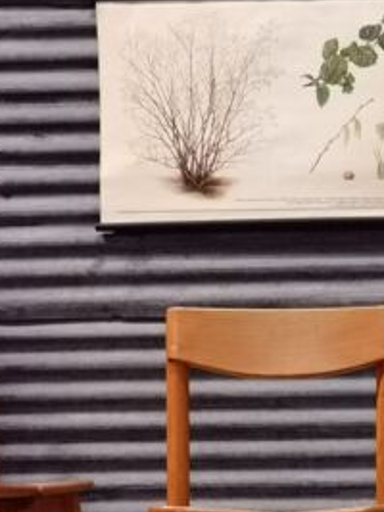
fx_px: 1377
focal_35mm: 93
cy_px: 539
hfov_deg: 15.6
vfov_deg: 20.3
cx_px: 363
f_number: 1.9
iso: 640
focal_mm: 6.71
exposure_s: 1/25
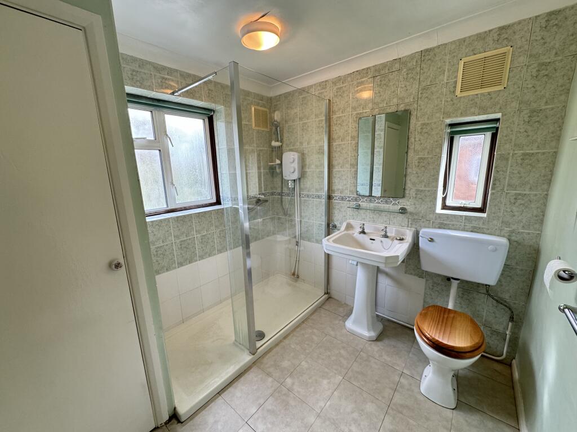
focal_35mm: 14
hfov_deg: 102.1
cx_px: 288
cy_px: 216
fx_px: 233
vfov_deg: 85.7
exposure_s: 1/100
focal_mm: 2.22
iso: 200
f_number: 2.2
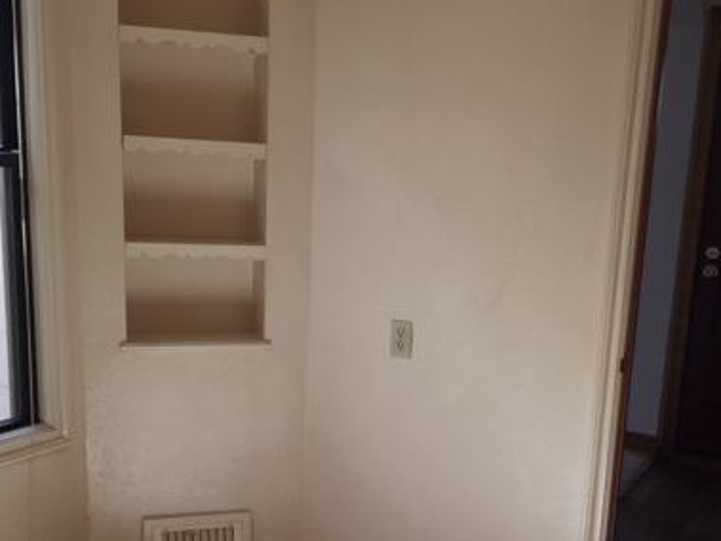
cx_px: 411
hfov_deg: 38.8
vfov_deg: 29.1
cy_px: 413
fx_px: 1020
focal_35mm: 49
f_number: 2.2
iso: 40
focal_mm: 4.15
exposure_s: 1/120
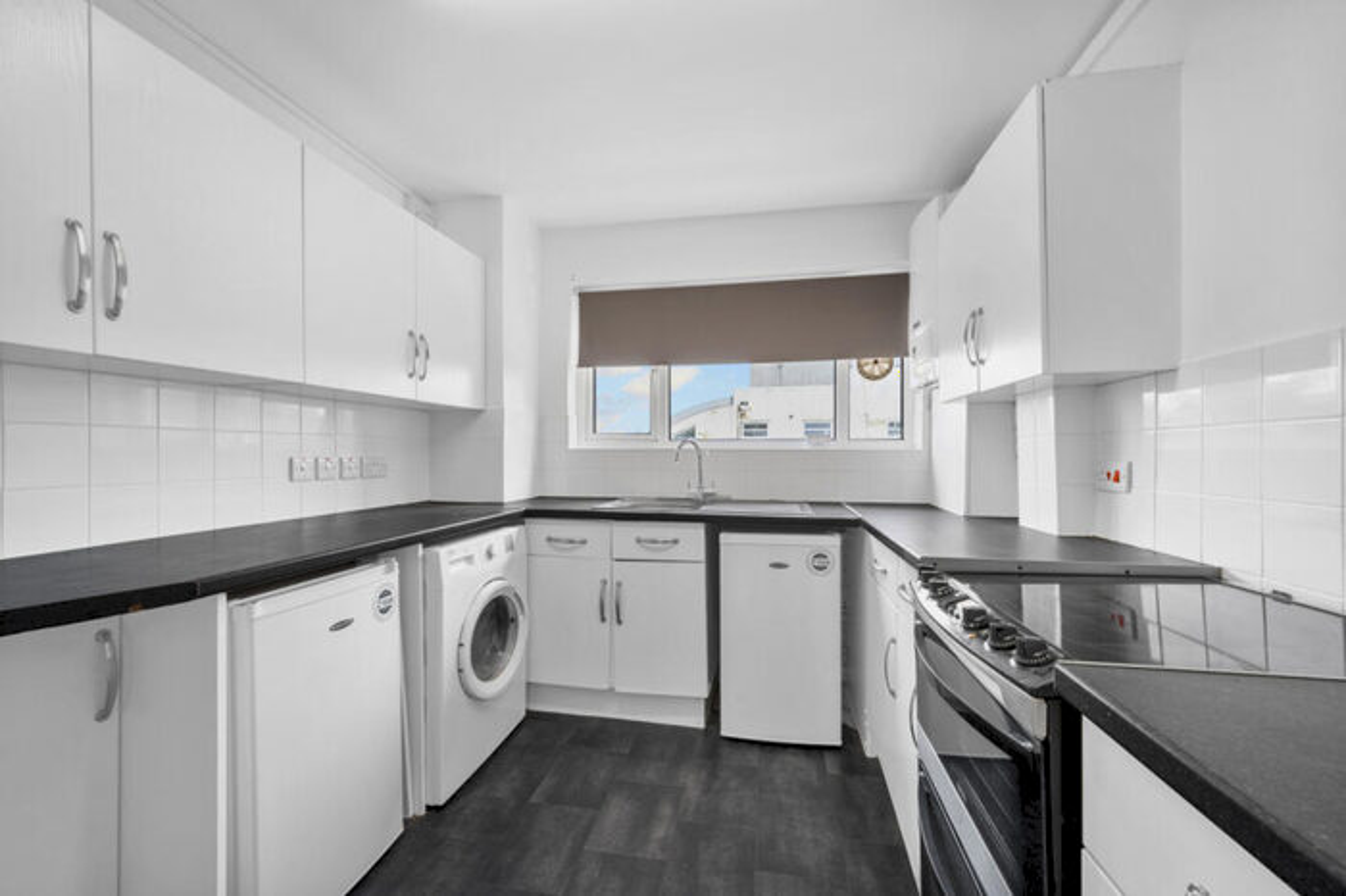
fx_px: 523
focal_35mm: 14
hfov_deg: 104.3
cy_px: 448
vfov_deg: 81.2
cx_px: 673
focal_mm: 14
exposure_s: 1/2.5
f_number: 16
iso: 250
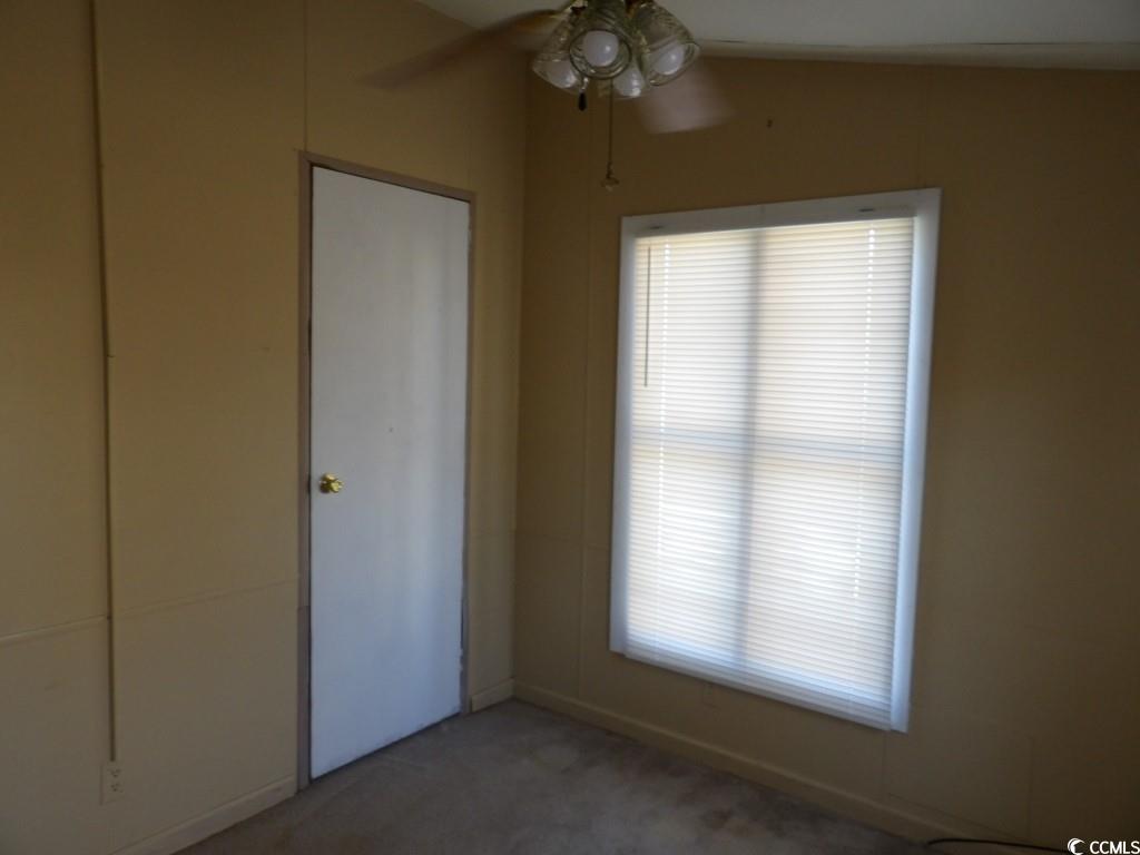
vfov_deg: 56.8
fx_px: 790
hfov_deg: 71.6
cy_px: 428
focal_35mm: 24
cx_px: 570
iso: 177
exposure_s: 1/33
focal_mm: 4.3
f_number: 3.2
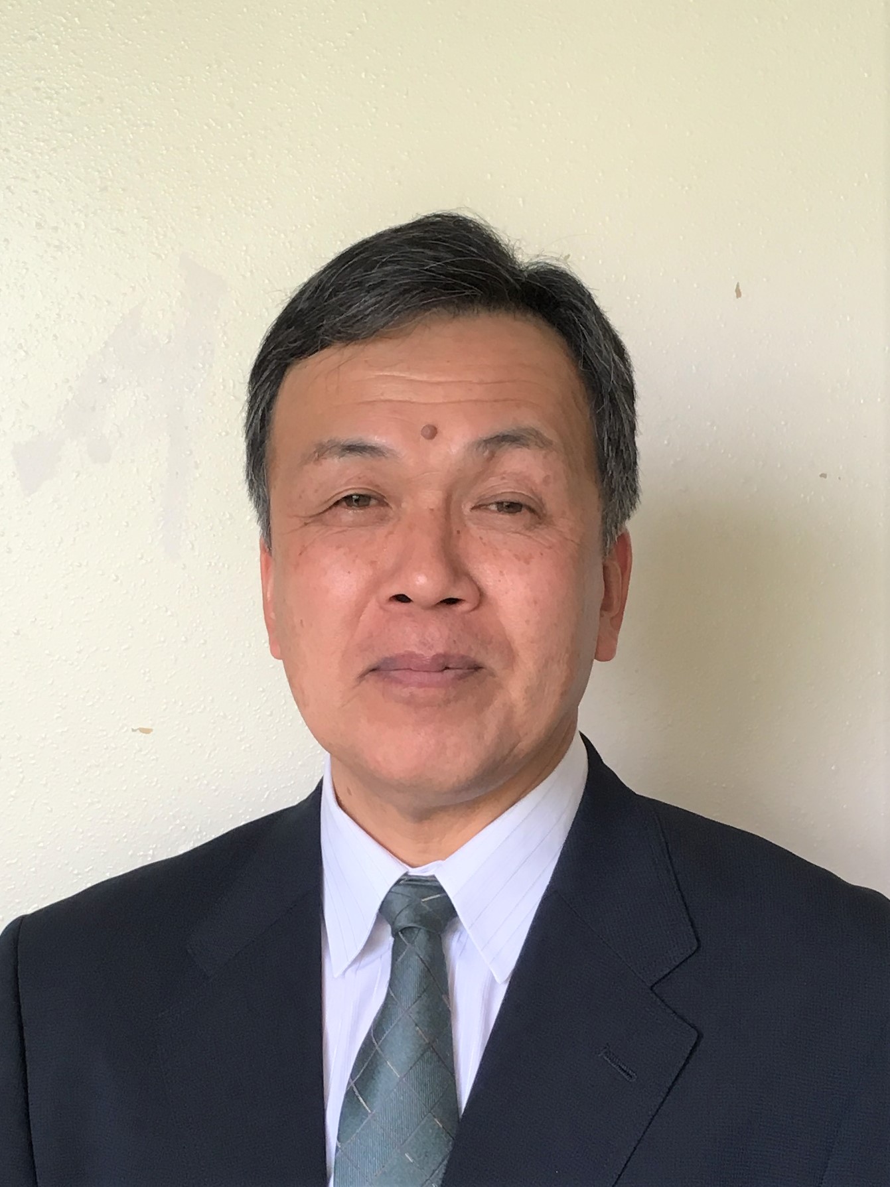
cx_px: 445
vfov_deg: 61.7
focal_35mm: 29
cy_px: 594
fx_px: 995
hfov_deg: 48.2
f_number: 2.2
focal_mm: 4.15
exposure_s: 1/40
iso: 25
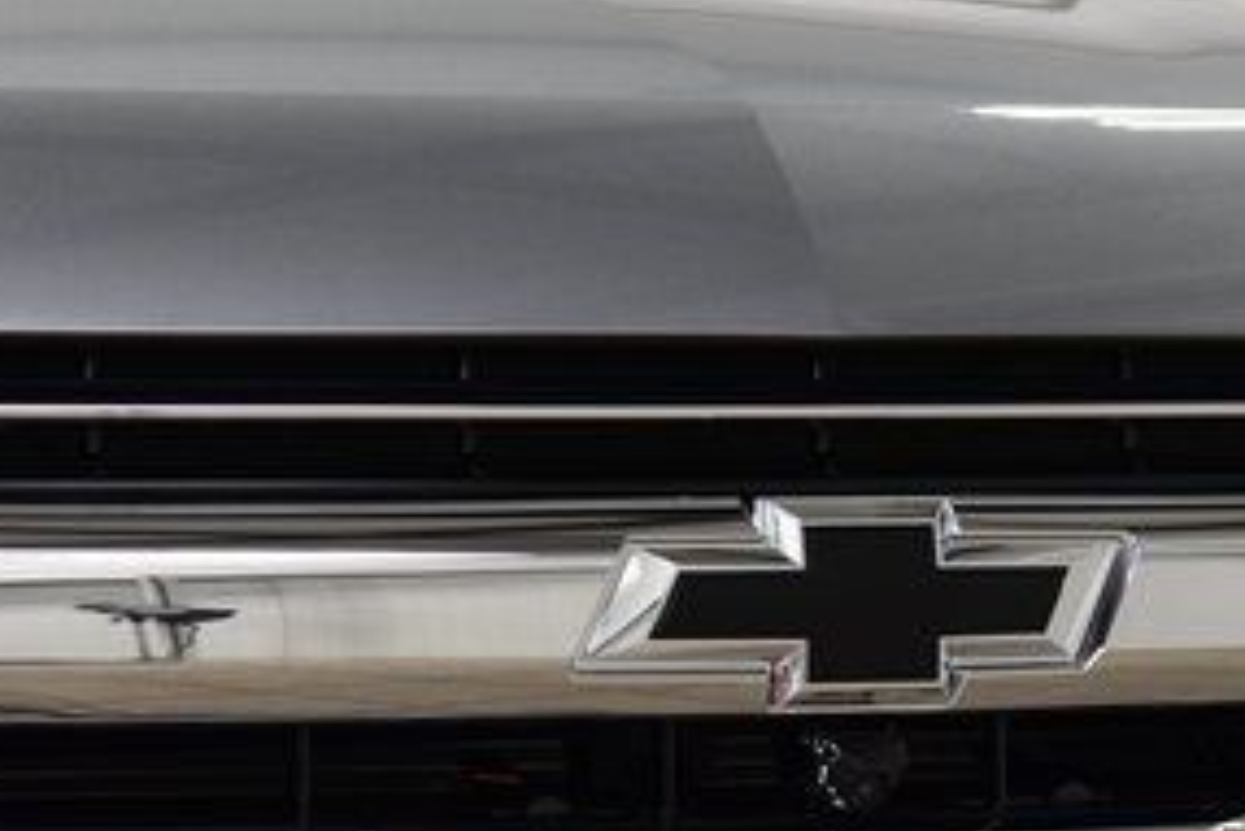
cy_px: 611
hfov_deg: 8.8
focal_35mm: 235
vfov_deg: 5.9
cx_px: 527
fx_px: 8131
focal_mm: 70
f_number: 4.5
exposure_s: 1/125
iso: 1600
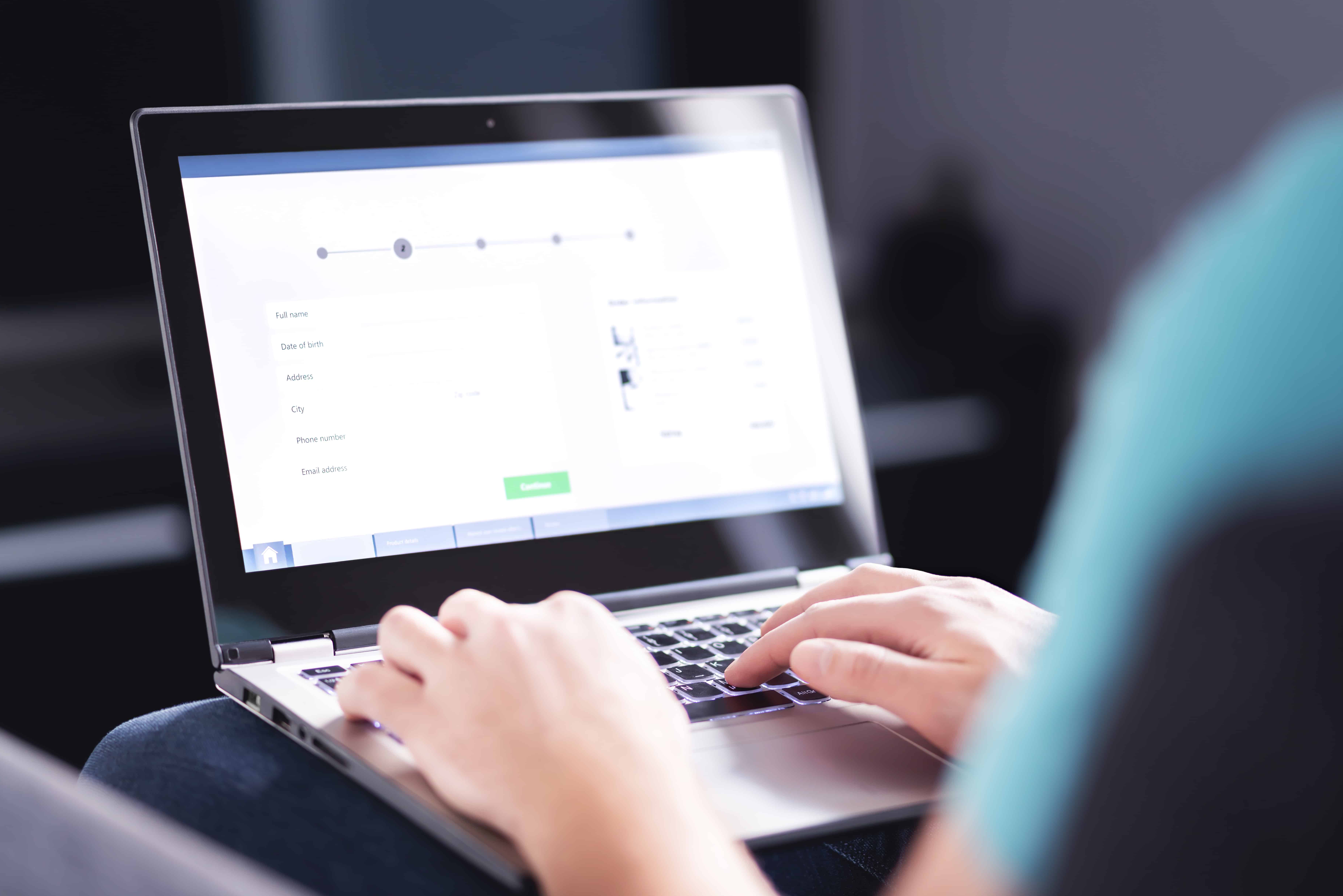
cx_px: 702
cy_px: 460
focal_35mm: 92
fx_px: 3432
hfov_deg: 22.1
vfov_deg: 14.9
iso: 100
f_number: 2
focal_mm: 85
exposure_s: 1/13
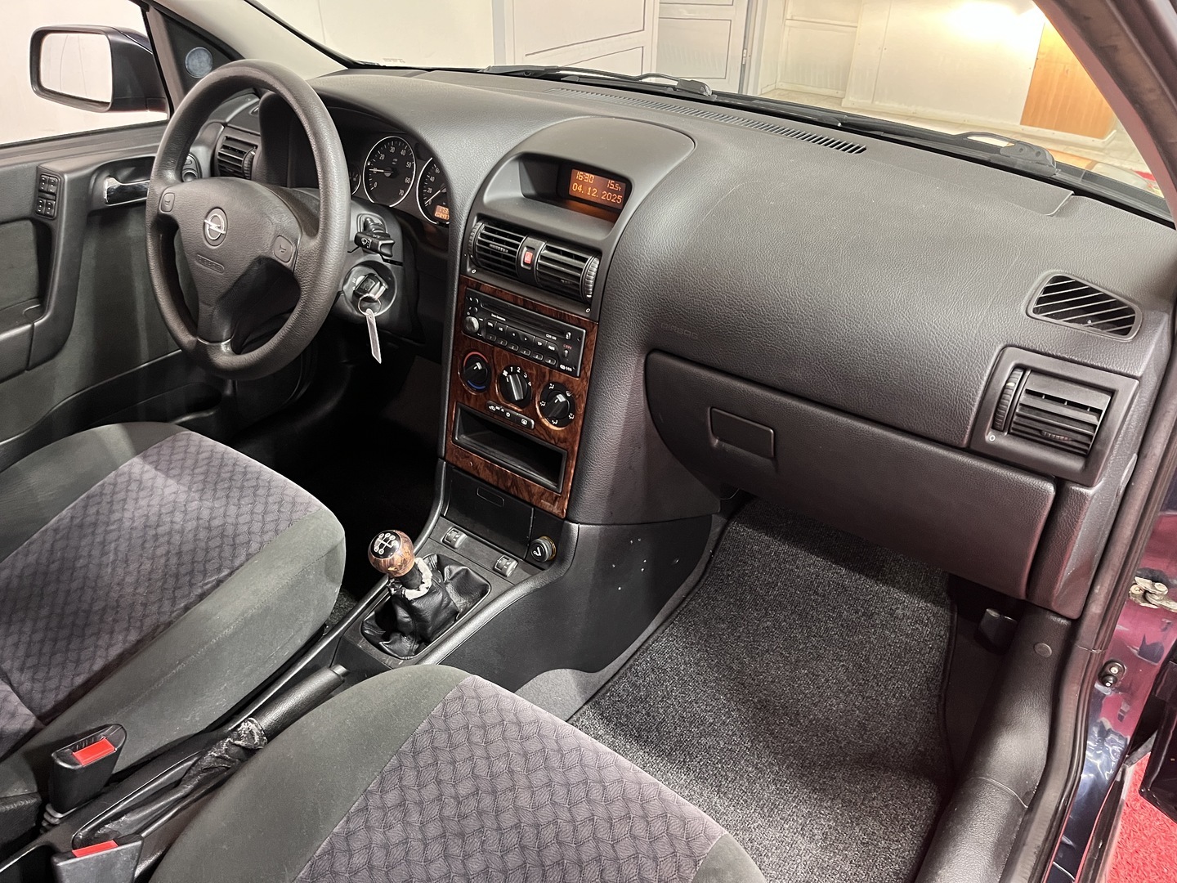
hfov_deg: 67.3
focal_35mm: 26
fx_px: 884
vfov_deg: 53.1
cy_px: 442
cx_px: 588
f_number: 1.6
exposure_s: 1/25
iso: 500
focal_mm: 5.1
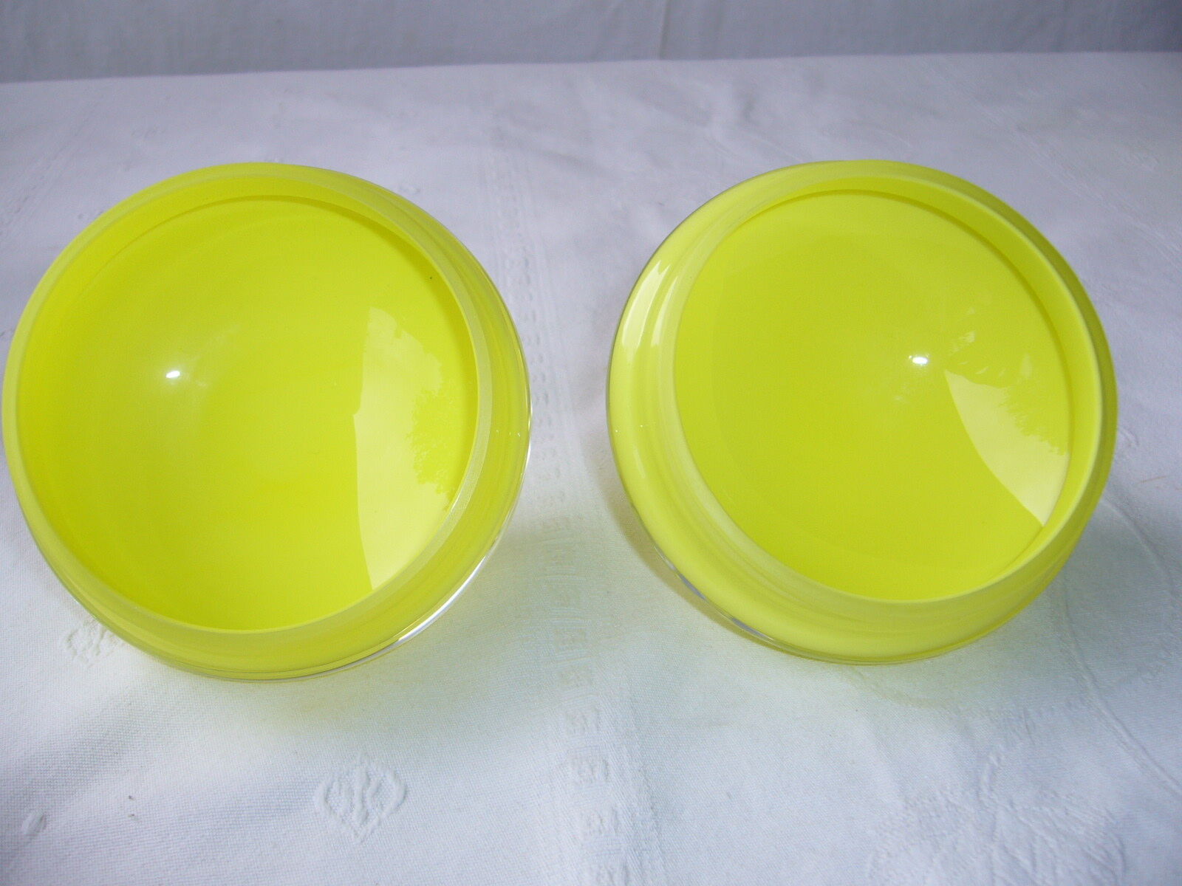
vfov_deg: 40.7
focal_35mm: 35
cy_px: 443
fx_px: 1195
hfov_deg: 52.6
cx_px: 591
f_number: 2.8
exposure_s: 1/80
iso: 80
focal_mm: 5.8
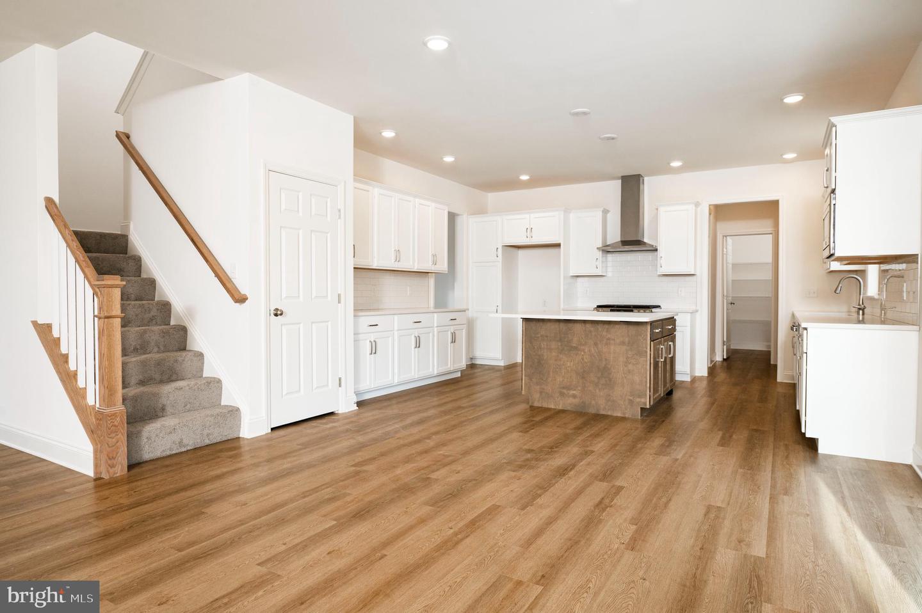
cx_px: 461
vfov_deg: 59.4
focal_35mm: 21
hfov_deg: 81.2
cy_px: 306
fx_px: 537
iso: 800
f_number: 8
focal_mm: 21
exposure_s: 1/100
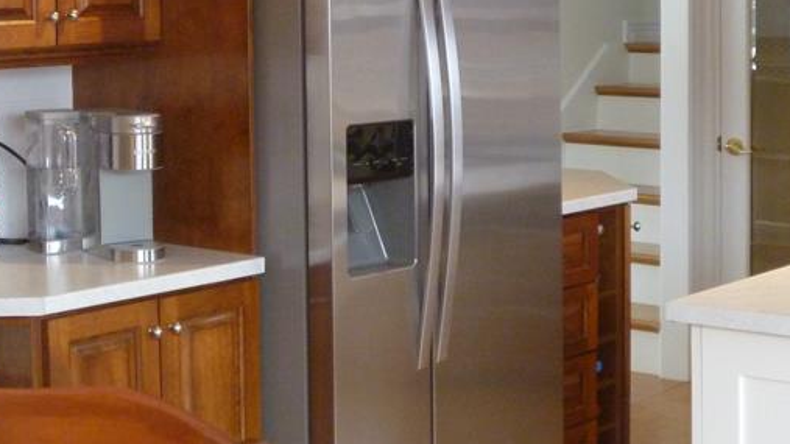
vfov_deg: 15.5
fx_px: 1613
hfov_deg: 27.5
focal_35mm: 77
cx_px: 354
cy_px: 45
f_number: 3.5
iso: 400
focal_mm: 6.3
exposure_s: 1/30
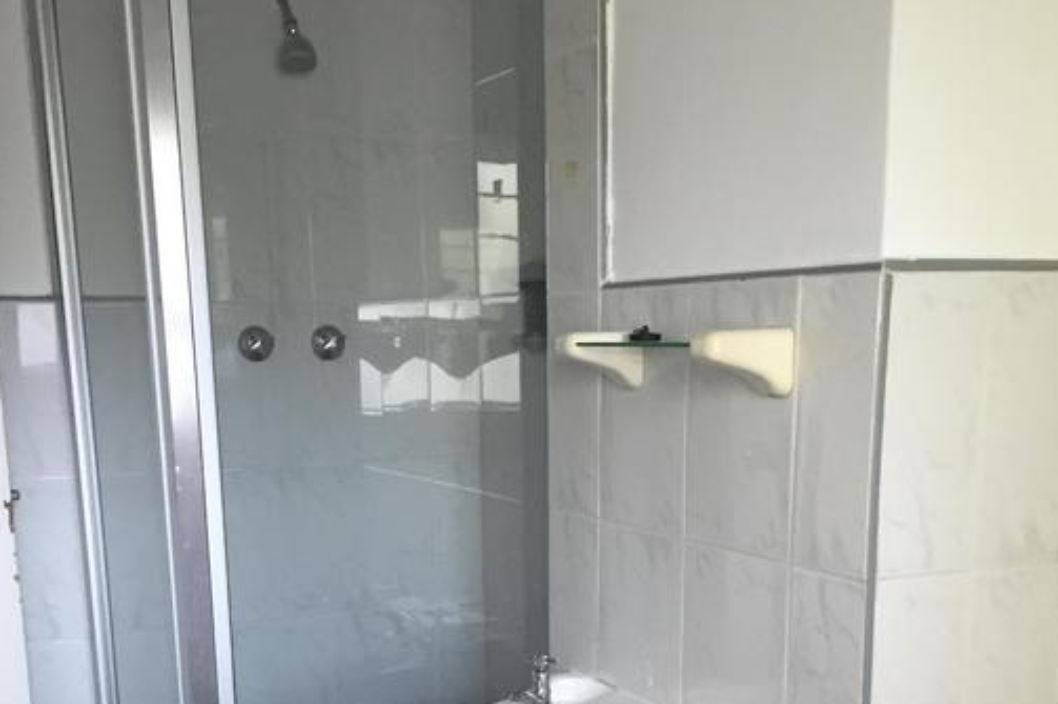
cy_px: 668
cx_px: 574
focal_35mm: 48
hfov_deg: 41.1
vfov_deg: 26.8
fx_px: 1410
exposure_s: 1/30
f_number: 2.2
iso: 40
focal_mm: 4.15
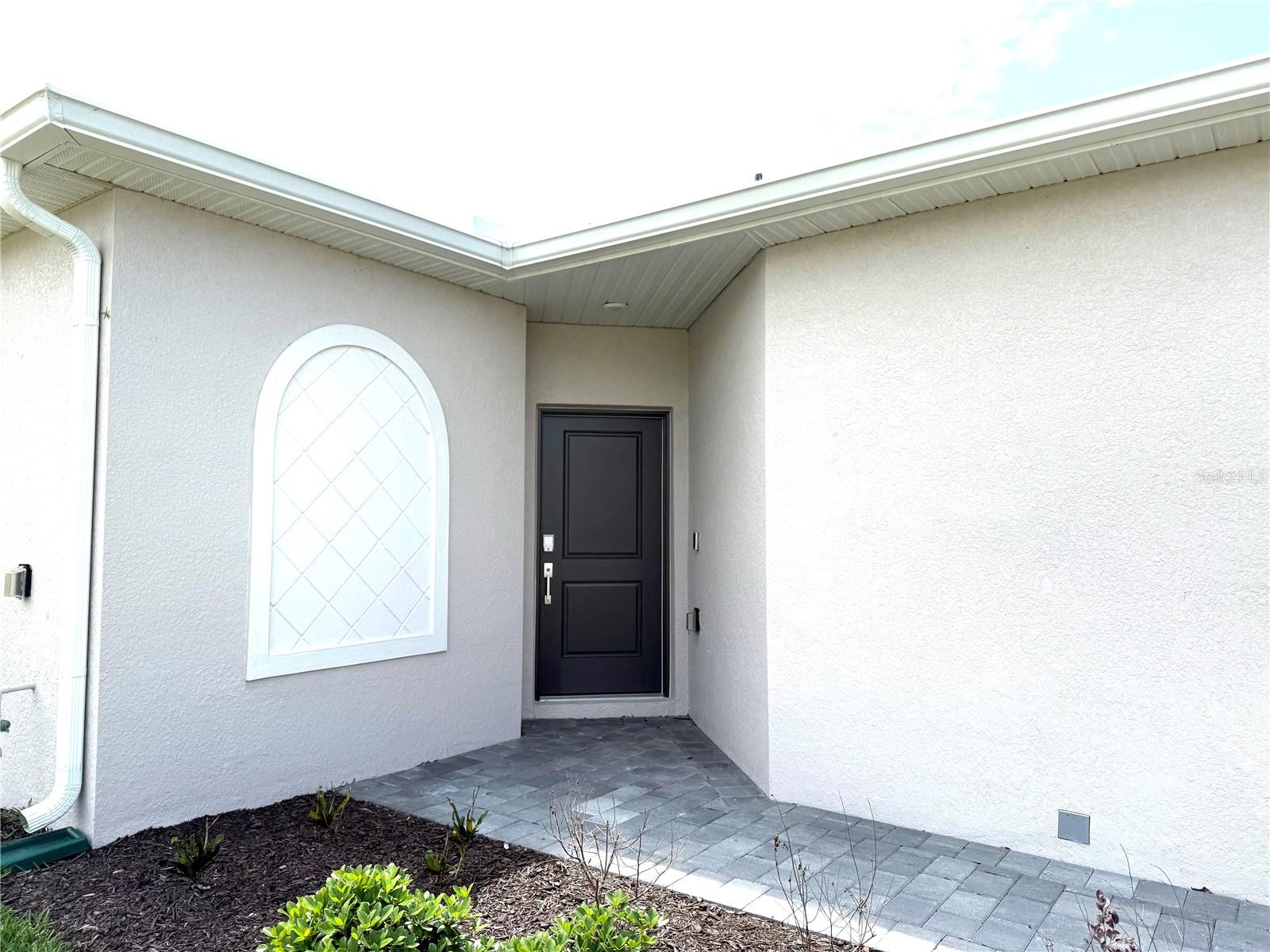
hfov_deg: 71.6
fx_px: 881
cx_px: 635
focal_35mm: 24
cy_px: 476
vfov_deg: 56.8
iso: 100
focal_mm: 6.76
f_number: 1.78
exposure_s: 1/6711
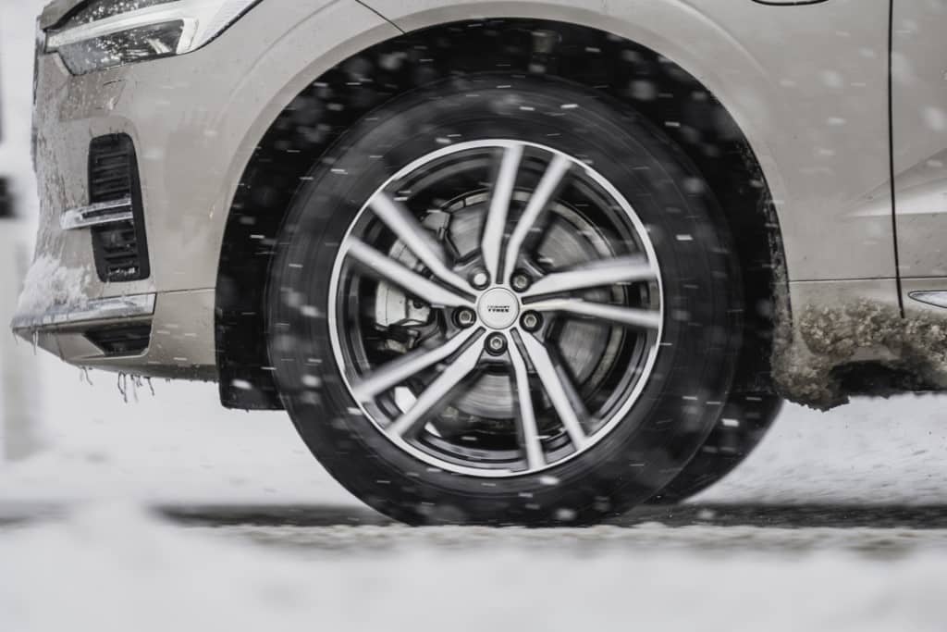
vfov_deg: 6.9
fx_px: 5261
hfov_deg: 10.3
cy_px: 316
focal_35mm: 200
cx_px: 474
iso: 800
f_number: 2.8
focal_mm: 200
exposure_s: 1/500
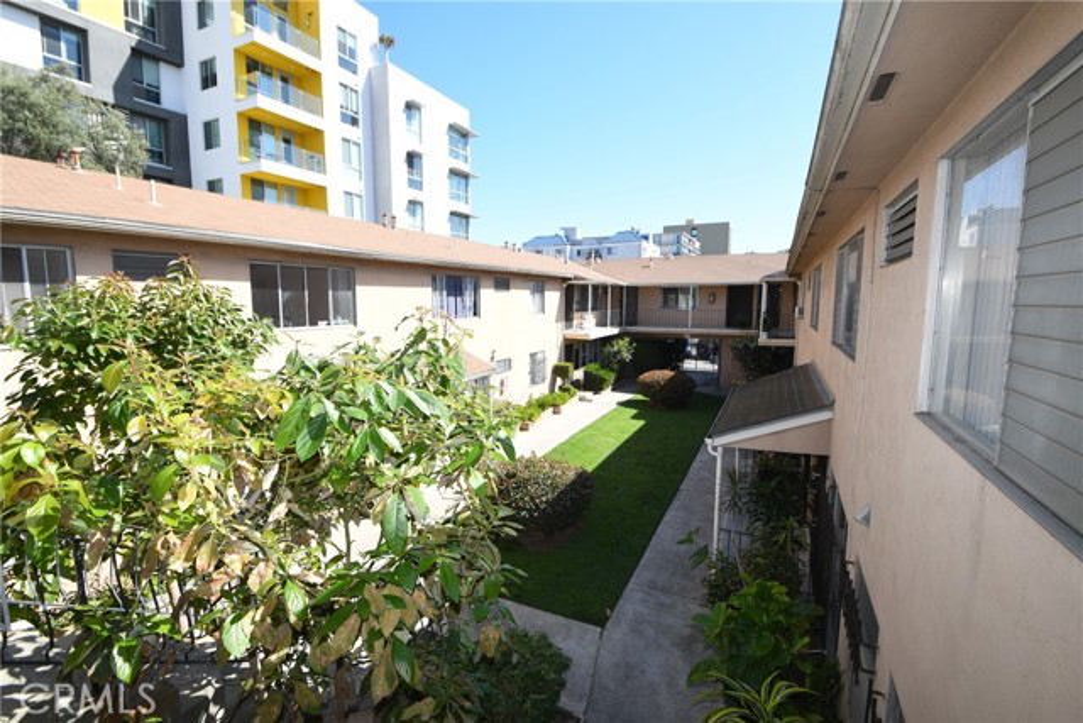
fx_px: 451
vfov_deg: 77.4
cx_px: 542
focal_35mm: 15
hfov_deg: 100.4
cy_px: 362
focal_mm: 10
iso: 100
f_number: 6.3
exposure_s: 1/160
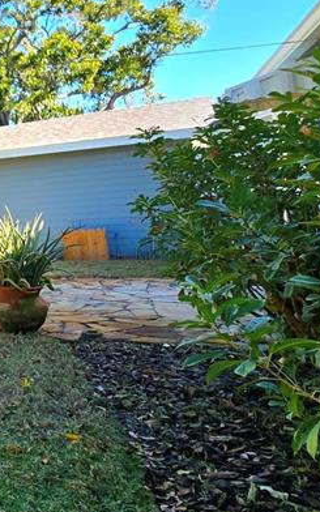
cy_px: 197
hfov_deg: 23.0
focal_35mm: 36
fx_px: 502
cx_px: -230
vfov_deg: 53.5
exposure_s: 1/769
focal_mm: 2.2
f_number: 2.2
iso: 50
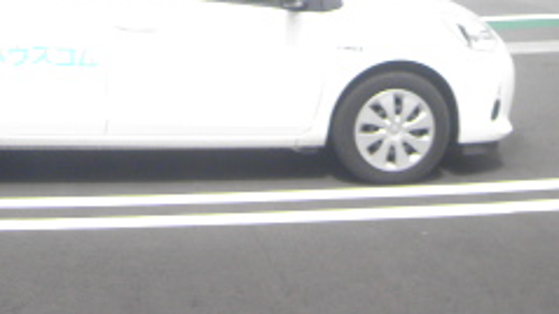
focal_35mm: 76
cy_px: 382
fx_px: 1126
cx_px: 299
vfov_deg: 15.3
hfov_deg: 27.9
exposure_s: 1/80
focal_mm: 4.7
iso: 64
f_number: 7.9
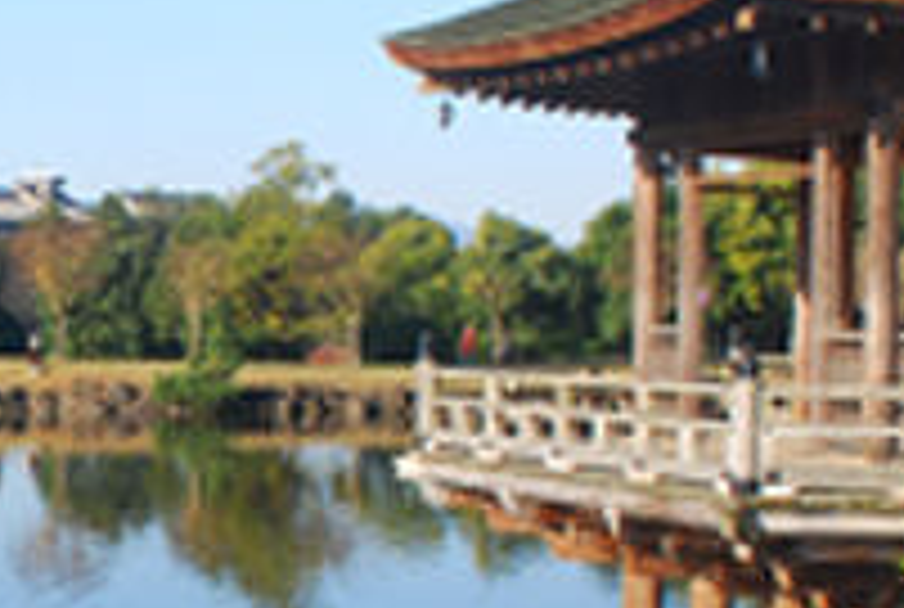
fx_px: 2441
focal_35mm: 97
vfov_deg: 14.1
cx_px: -121
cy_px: 480
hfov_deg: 19.9
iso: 100
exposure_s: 1/200
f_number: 7.1
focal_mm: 20
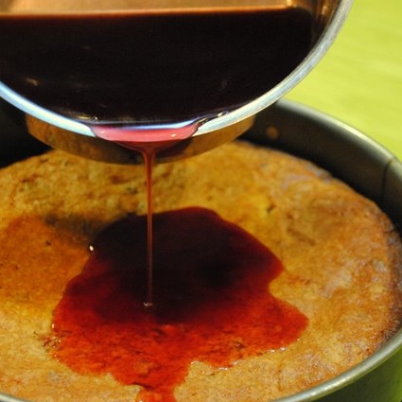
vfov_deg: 22.5
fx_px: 1012
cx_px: 167
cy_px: 200
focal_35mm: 77
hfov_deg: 22.5
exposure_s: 1/20
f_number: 5.3
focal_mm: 40
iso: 1600
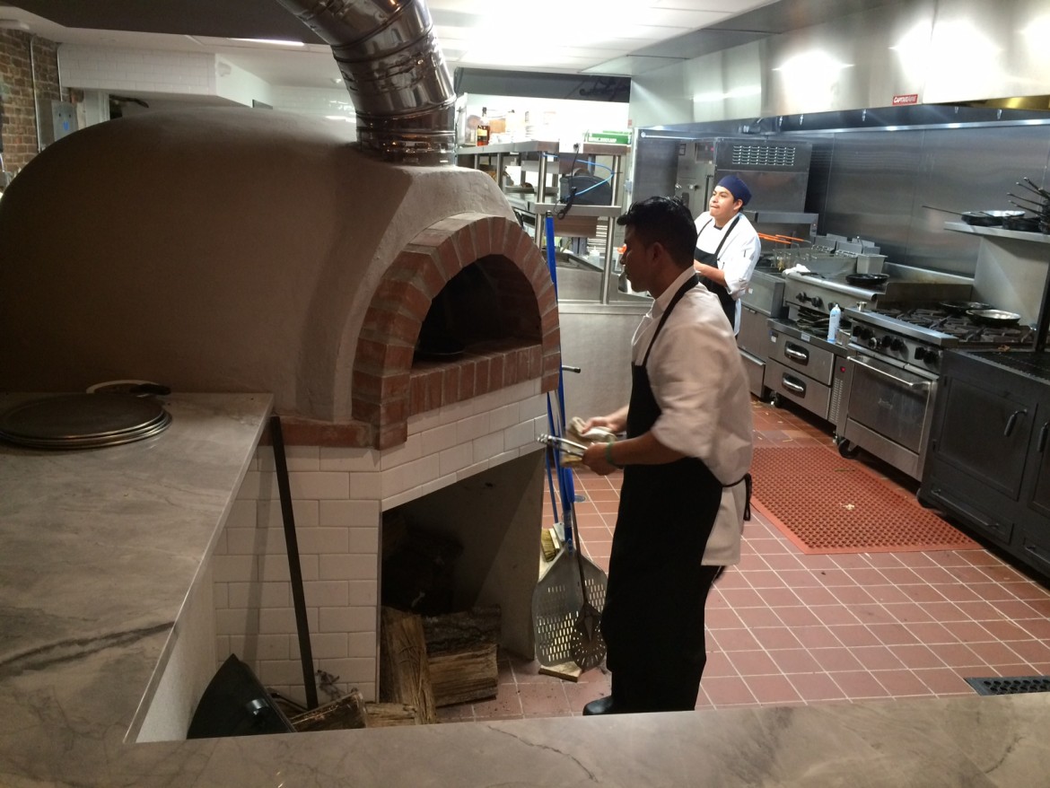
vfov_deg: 48.2
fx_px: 880
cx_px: 525
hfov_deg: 61.6
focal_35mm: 29
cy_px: 394
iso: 160
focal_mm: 4.15
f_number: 2.2
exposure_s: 1/30
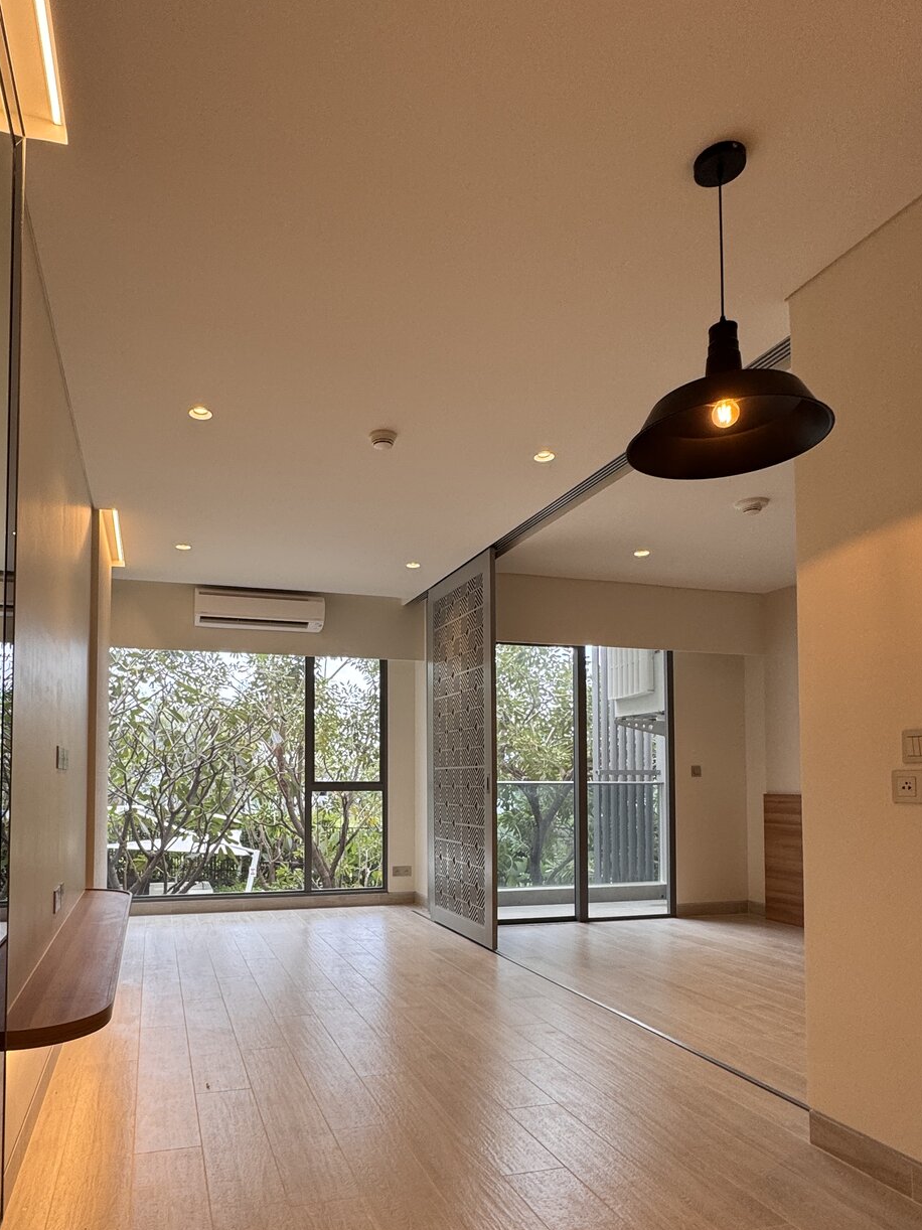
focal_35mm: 22
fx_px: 782
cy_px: 750
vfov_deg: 75.4
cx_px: 364
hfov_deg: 60.5
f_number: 2.2
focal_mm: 2.22
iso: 64
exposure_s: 1/99
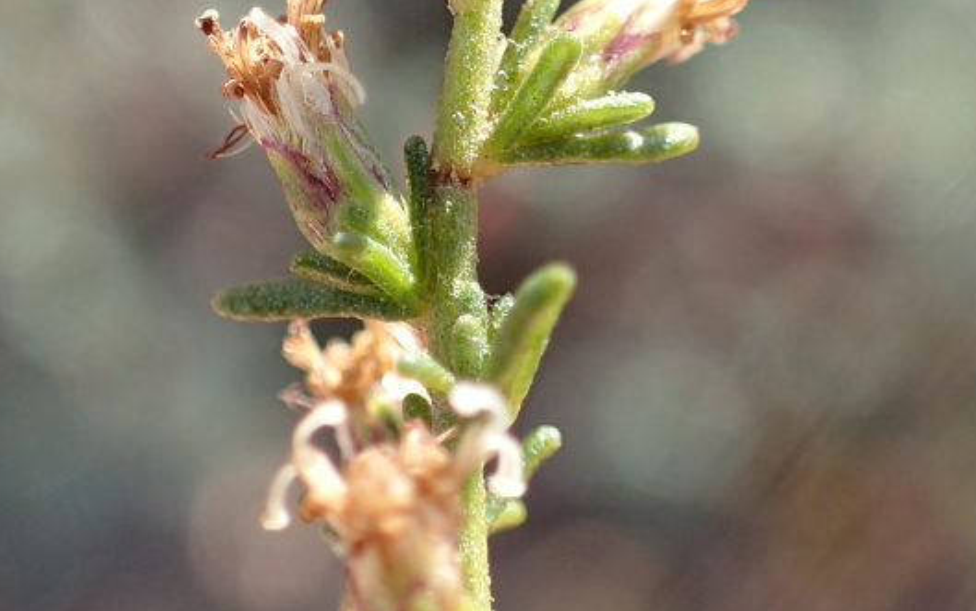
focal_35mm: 82
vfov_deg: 15.7
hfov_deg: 25.2
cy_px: 62
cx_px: 399
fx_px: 2182
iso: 100
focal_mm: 5.5
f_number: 2.3
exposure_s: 1/200
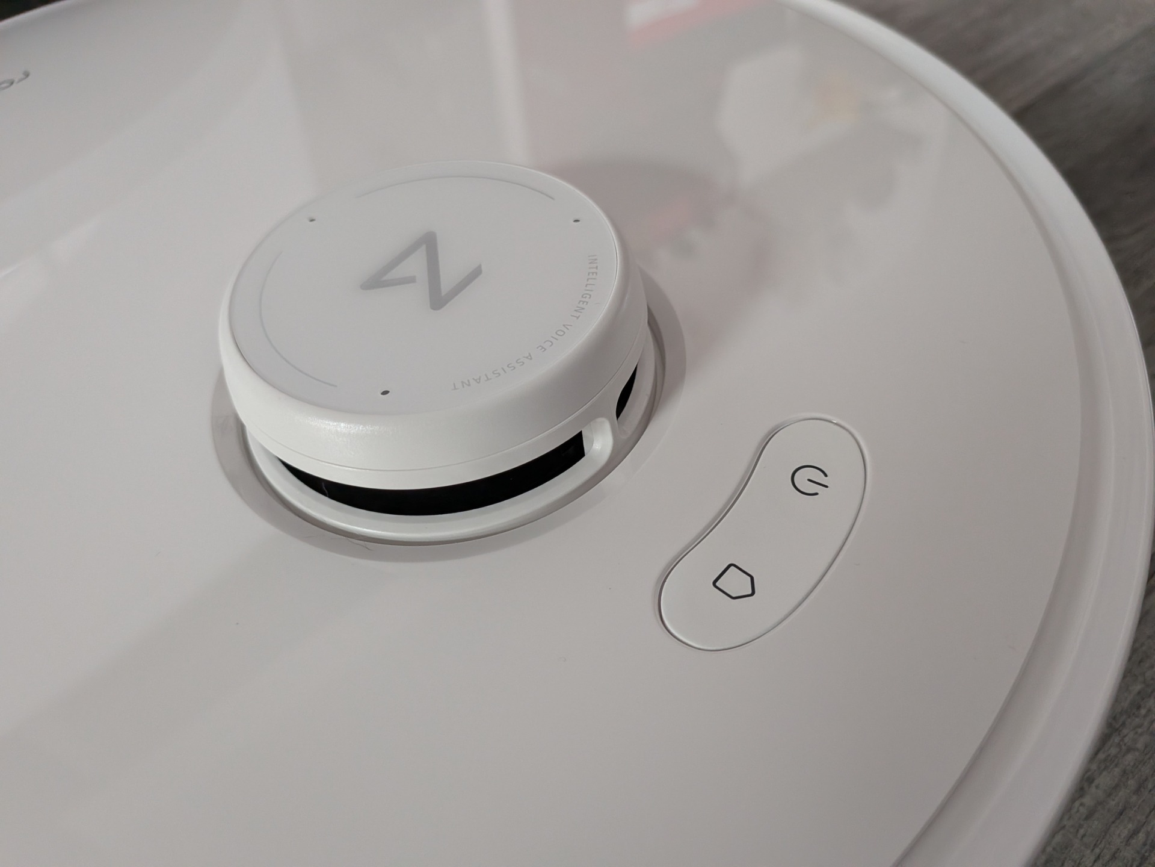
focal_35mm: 24
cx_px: 578
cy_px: 434
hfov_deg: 71.6
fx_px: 801
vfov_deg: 56.8
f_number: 1.7
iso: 675
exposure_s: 1/100
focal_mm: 4.53
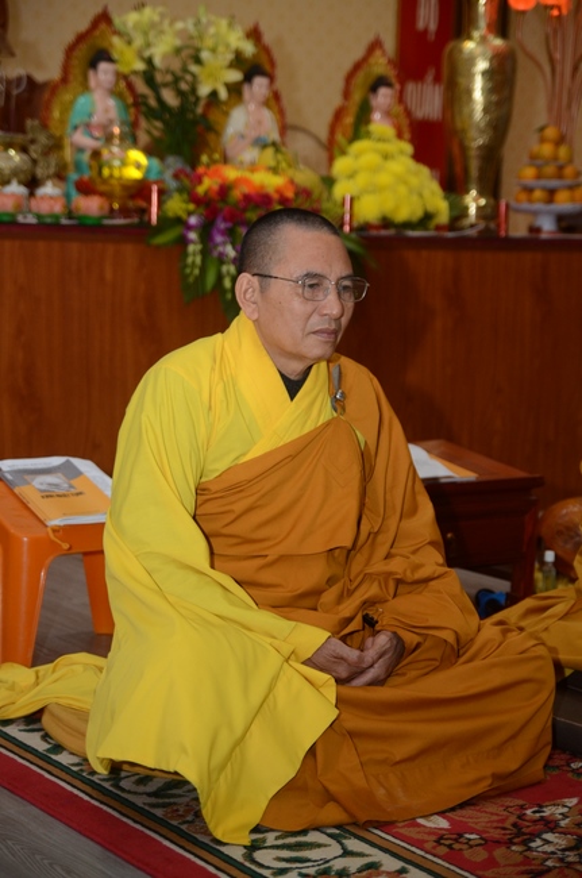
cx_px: 291
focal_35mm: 75
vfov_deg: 27.0
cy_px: 439
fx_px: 1825
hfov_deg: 18.1
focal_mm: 50
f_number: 2.8
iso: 800
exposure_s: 1/200
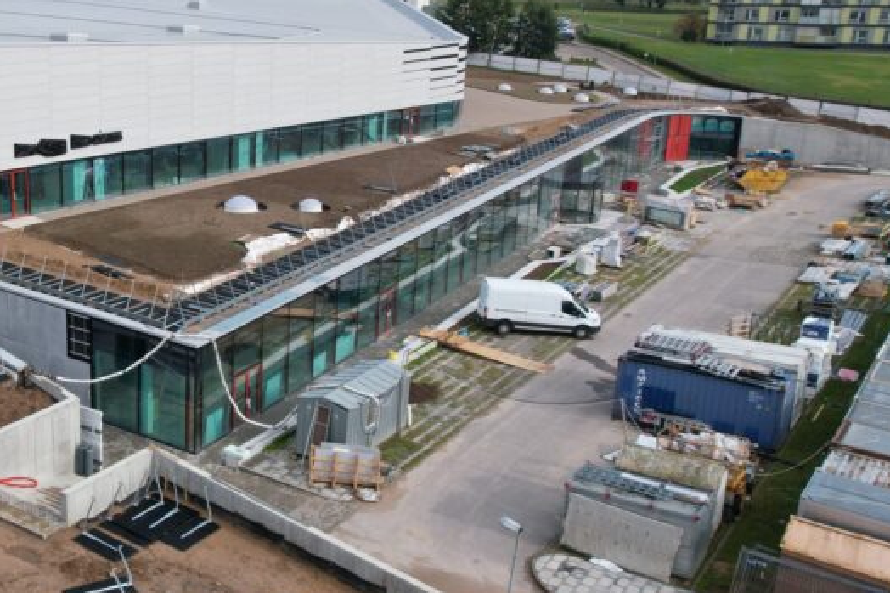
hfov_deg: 41.9
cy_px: 264
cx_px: 93
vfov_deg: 31.1
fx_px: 1063
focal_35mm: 43
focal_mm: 8.38
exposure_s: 1/1250
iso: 120
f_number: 2.8
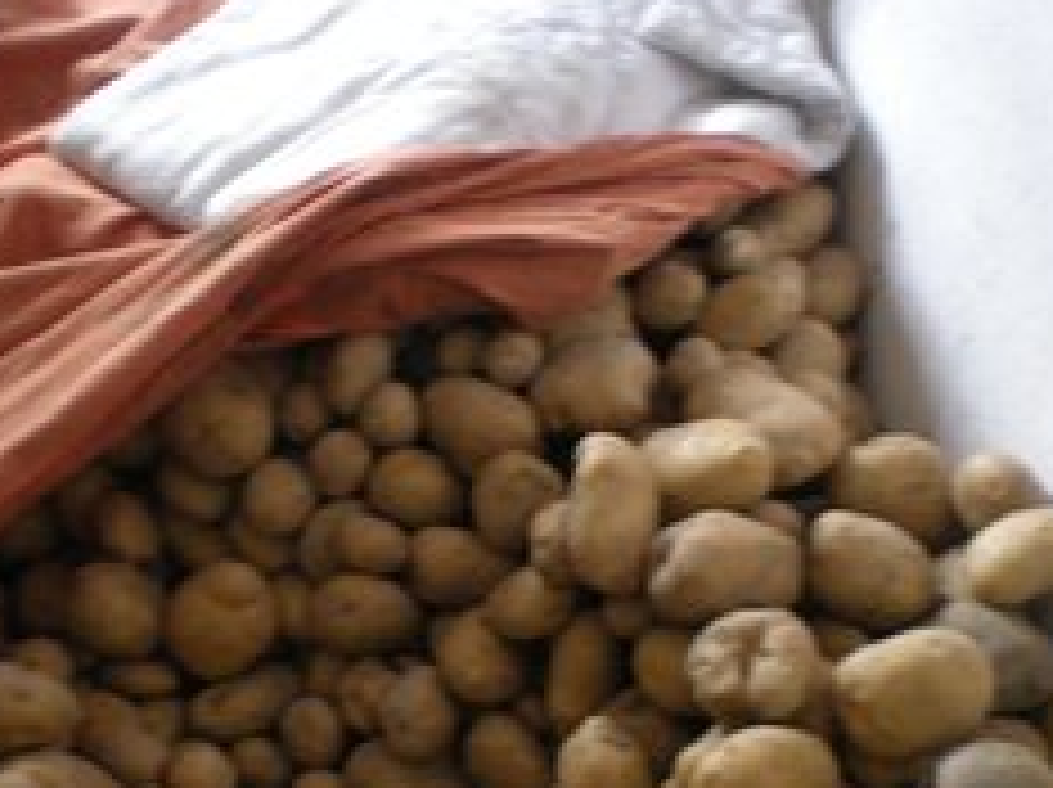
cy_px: 662
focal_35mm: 65
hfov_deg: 29.7
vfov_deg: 22.2
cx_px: 364
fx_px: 1975
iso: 400
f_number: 3.1
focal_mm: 6.3
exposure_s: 1/6.4
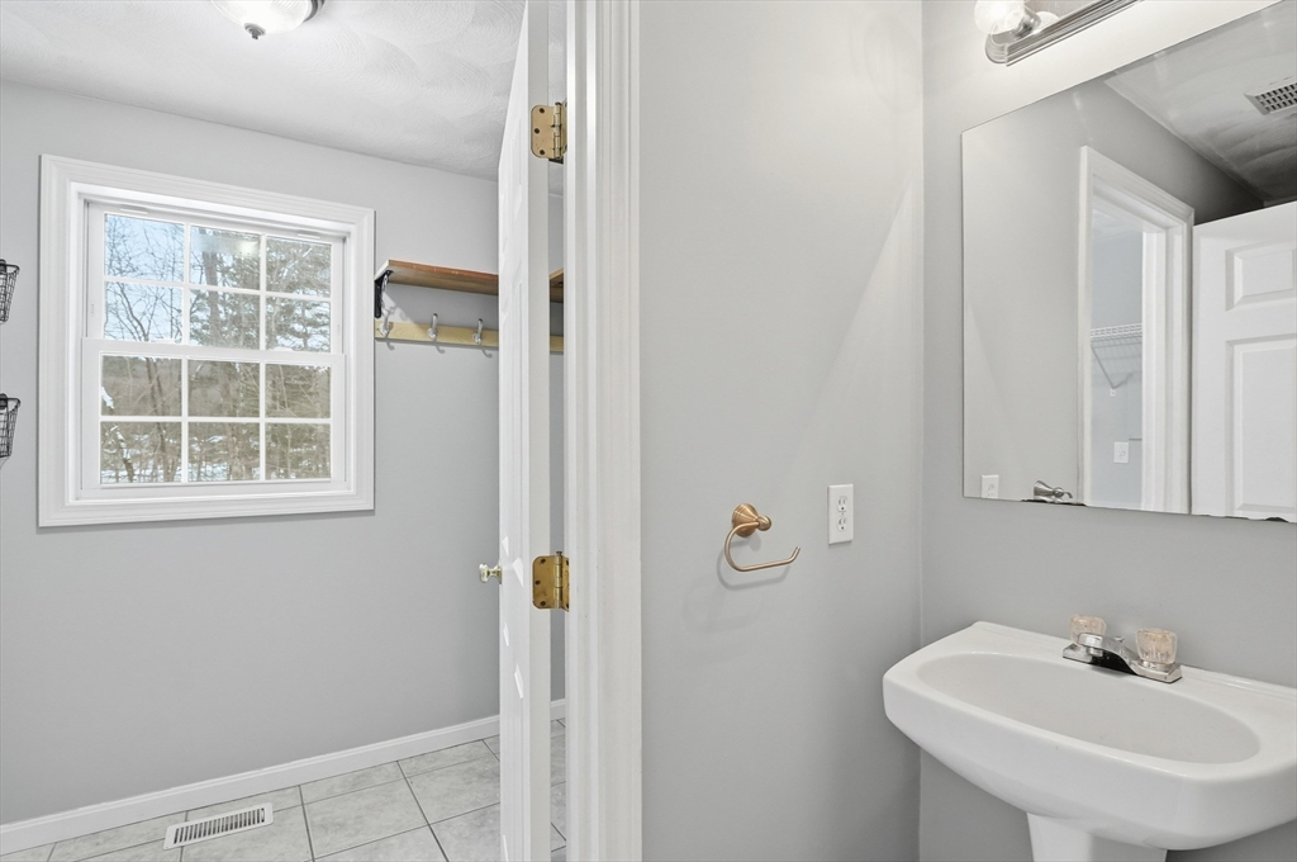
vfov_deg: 71.9
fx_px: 594
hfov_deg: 95.1
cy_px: 431
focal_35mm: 16
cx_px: 648
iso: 800
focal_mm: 11
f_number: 7.1
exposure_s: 1/250
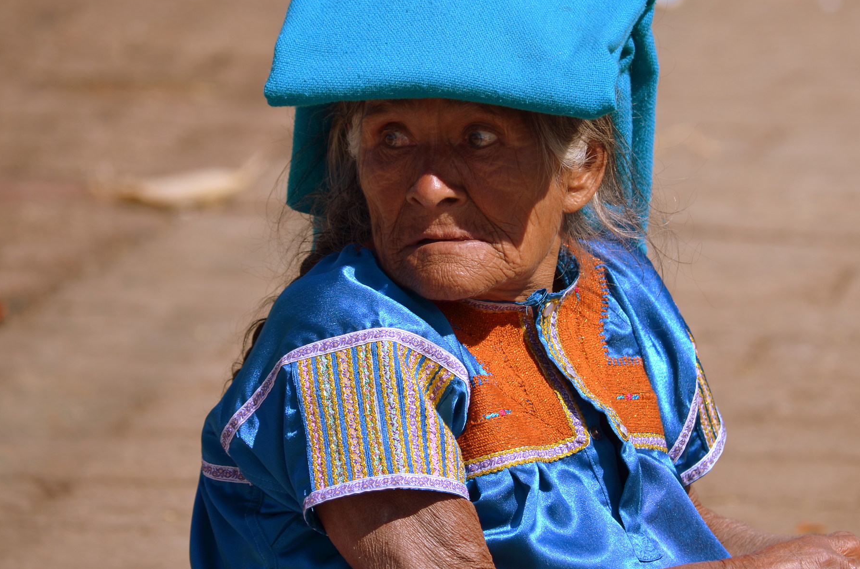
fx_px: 10512
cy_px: 281
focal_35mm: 441
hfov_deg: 4.7
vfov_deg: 3.1
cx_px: 533
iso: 100
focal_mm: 220
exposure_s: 1/640
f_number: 5.3
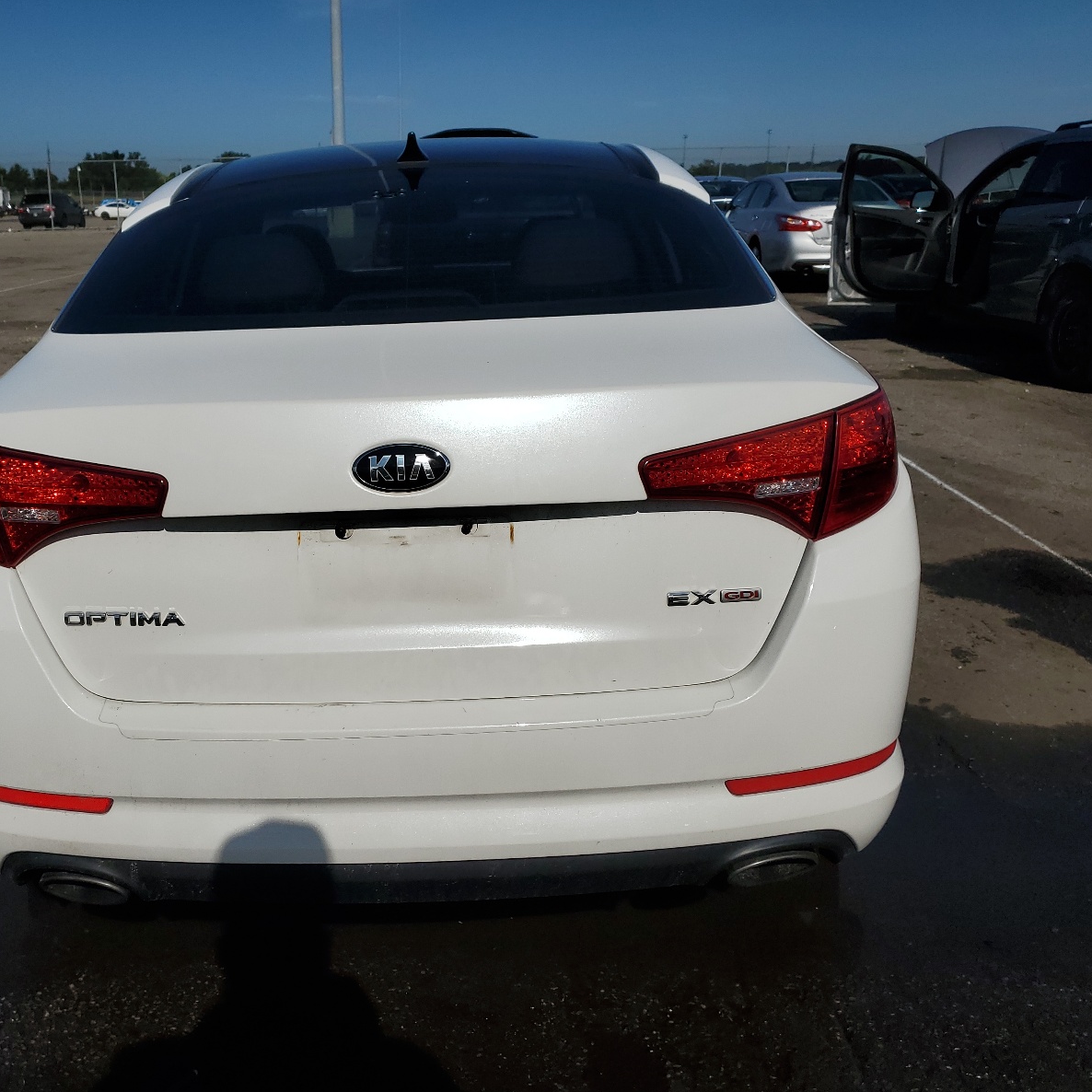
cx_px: 412
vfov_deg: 52.5
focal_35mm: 31
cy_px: 544
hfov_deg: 52.0
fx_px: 1106
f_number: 1.5
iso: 52
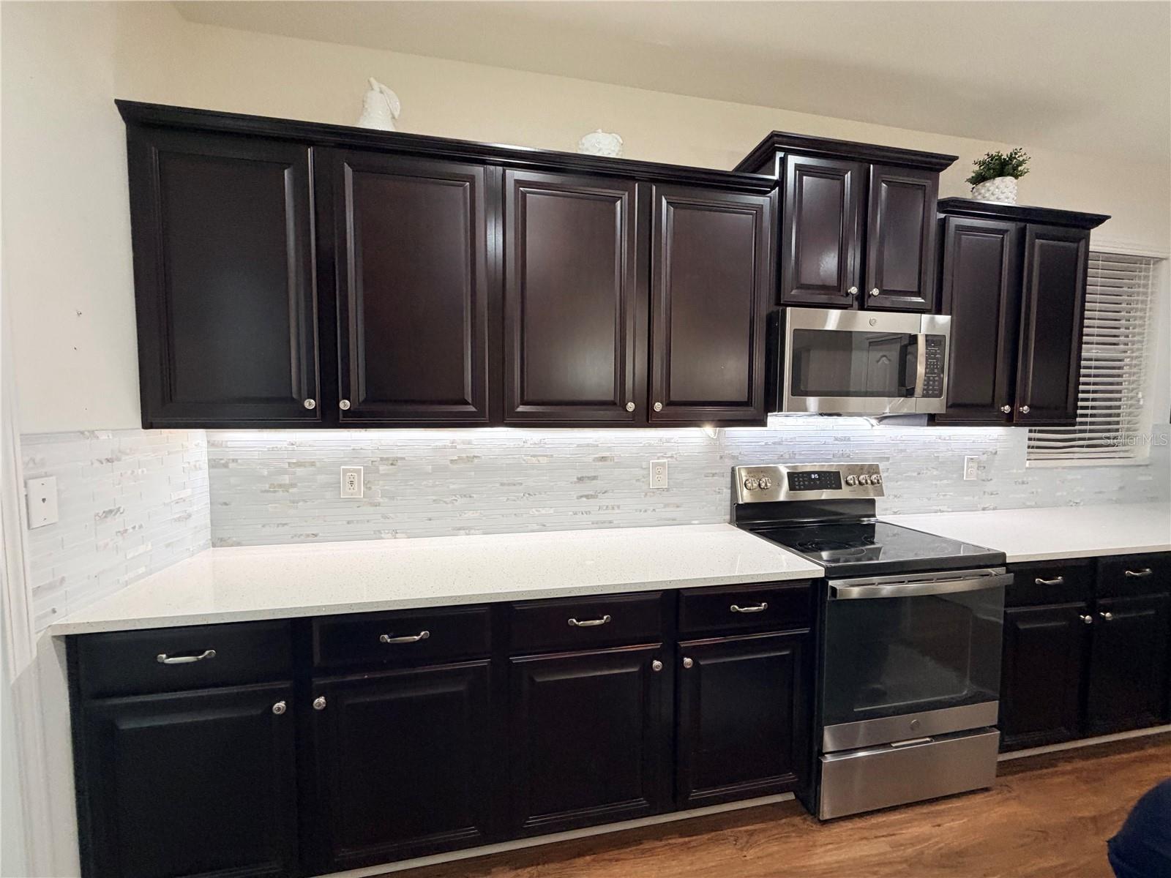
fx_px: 474
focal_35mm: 14
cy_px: 439
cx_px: 586
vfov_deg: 85.7
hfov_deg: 102.1
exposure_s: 1/62
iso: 250
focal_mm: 2.22
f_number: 2.2
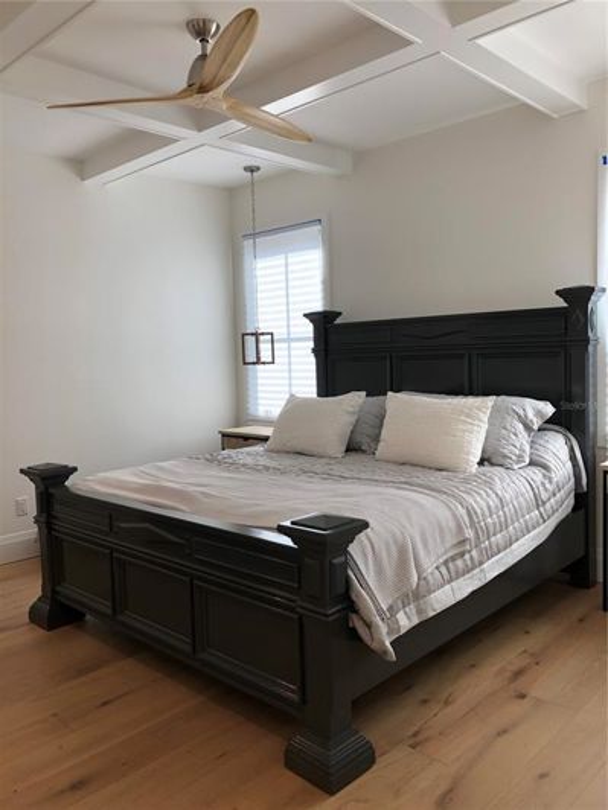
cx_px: 304
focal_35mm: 28
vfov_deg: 63.4
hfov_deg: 49.7
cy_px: 405
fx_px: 656
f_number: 1.8
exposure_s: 1/120
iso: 50
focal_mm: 4
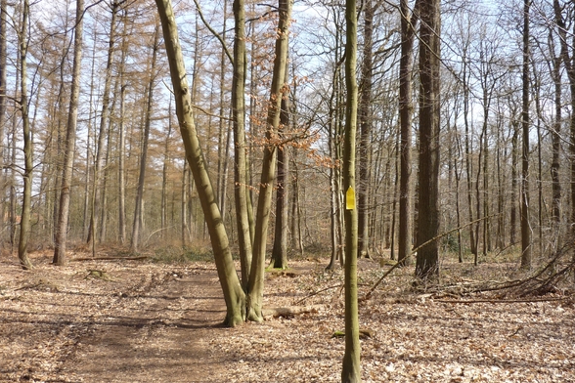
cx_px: 285
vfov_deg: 37.8
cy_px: 198
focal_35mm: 35
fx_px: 559
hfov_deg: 54.4
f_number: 2.8
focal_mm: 5.5
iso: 100
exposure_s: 1/400
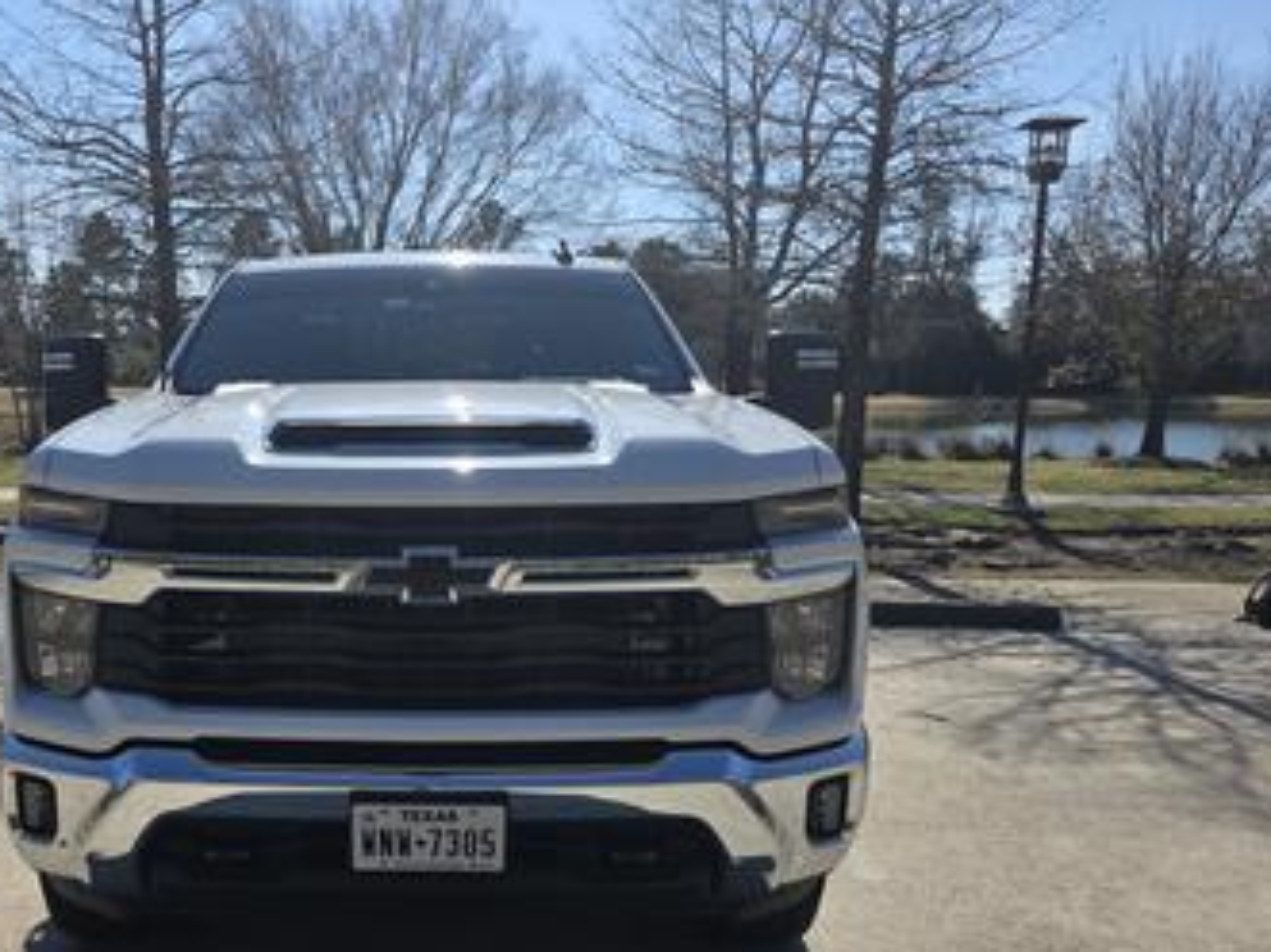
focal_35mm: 35
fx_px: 1285
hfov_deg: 51.6
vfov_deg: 40.4
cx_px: 419
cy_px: 595
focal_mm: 6.3
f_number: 1.7
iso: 80
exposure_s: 1/7626
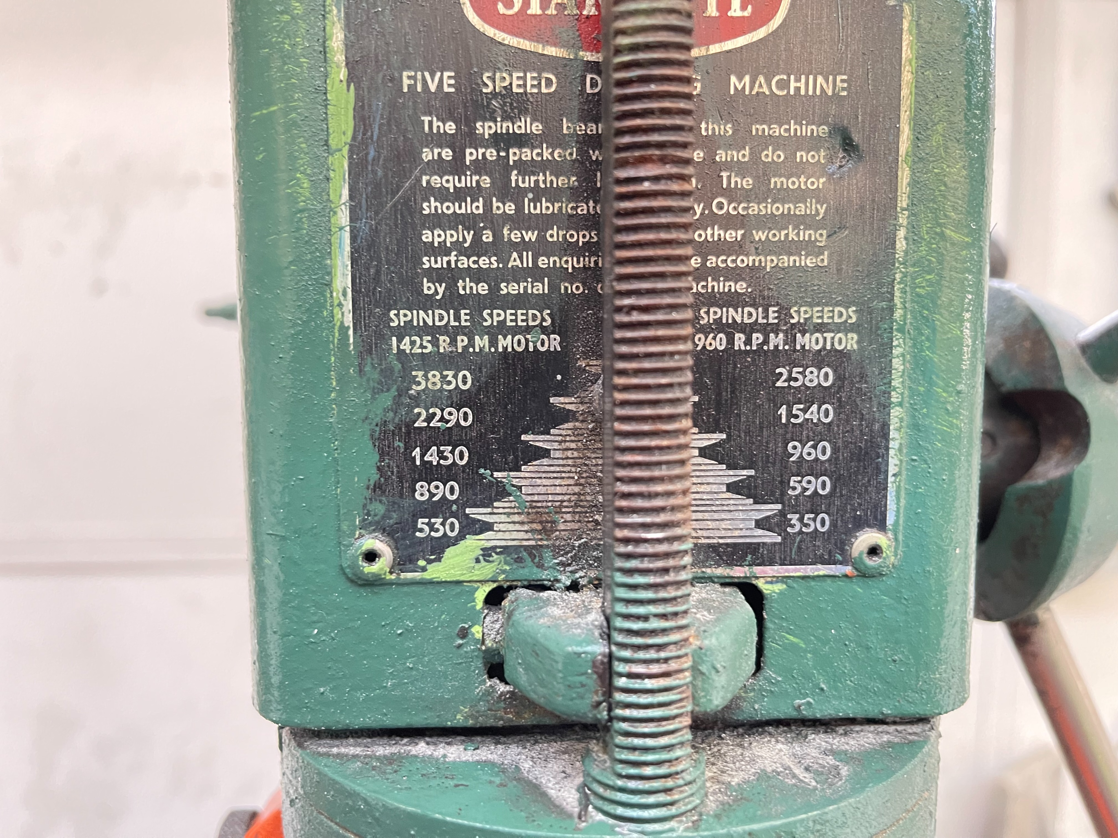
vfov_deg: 53.1
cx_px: 559
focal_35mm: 26
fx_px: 840
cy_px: 419
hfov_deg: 67.3
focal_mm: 5.1
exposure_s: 1/40
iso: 500
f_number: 1.6
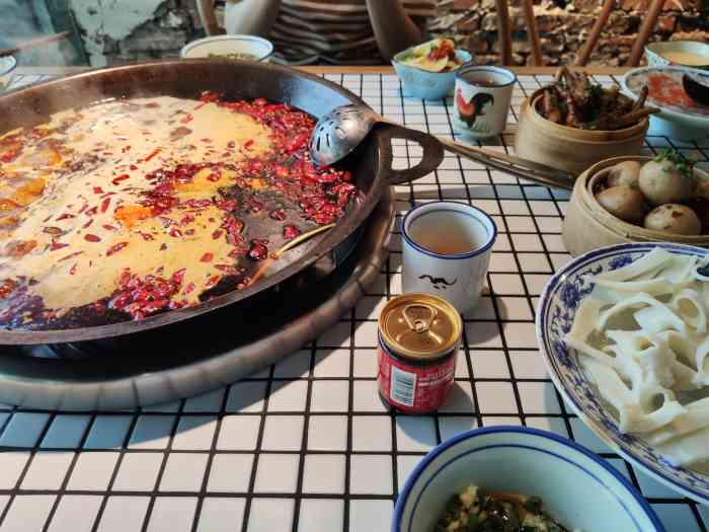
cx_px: 354
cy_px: 266
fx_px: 553
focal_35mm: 27
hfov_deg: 65.3
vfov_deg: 51.4
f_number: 1.75
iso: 155
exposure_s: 1/100
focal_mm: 4.75
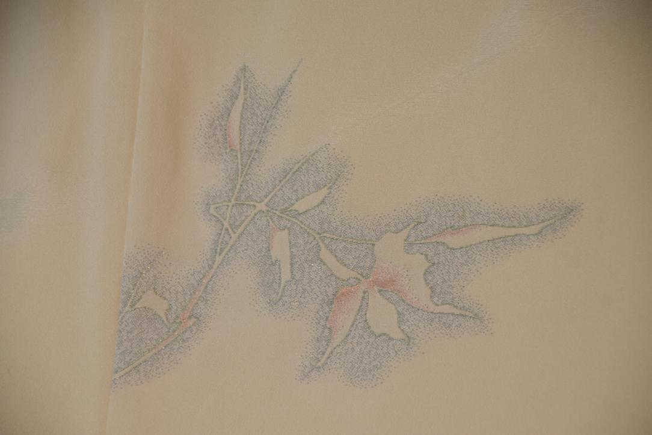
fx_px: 3532
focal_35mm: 195
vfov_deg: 7.0
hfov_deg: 10.5
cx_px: 326
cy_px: 218
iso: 400
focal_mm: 130
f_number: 6
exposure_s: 1/60
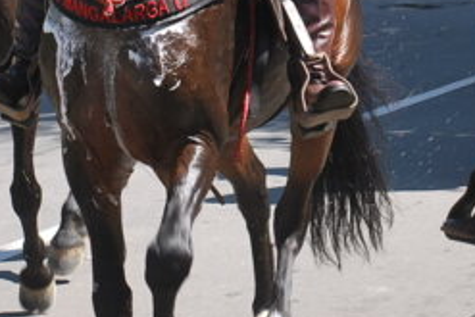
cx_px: 391
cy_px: -104
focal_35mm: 218
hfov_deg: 9.4
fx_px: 2878
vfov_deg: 6.3
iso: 100
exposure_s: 1/160
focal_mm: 50
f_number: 6.3
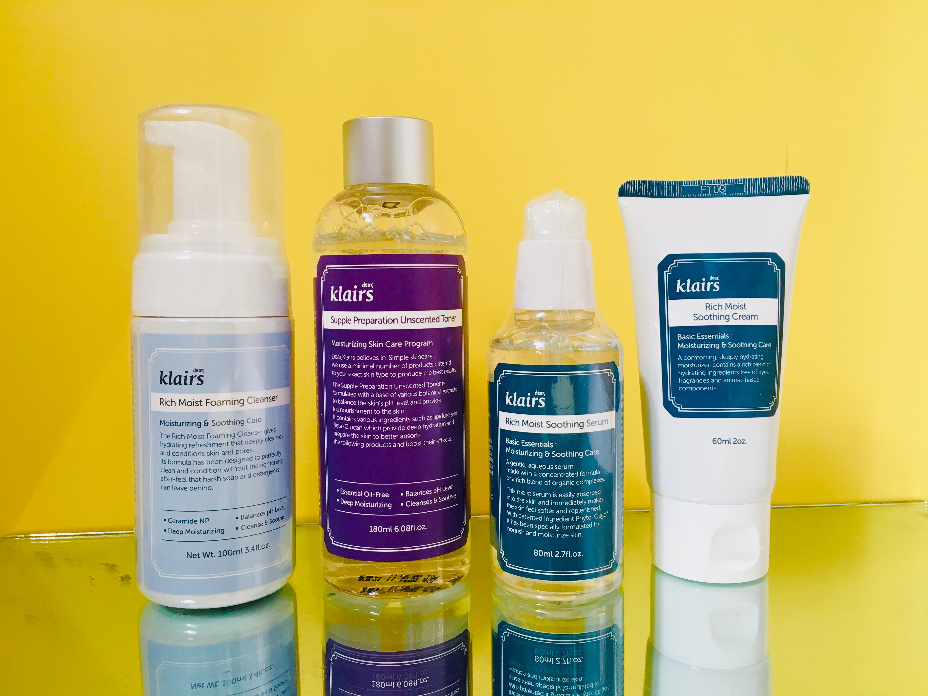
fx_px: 777
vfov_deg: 48.2
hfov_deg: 61.7
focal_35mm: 29
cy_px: 348
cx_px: 464
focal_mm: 4.15
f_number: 2.2
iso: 64
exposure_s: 1/33
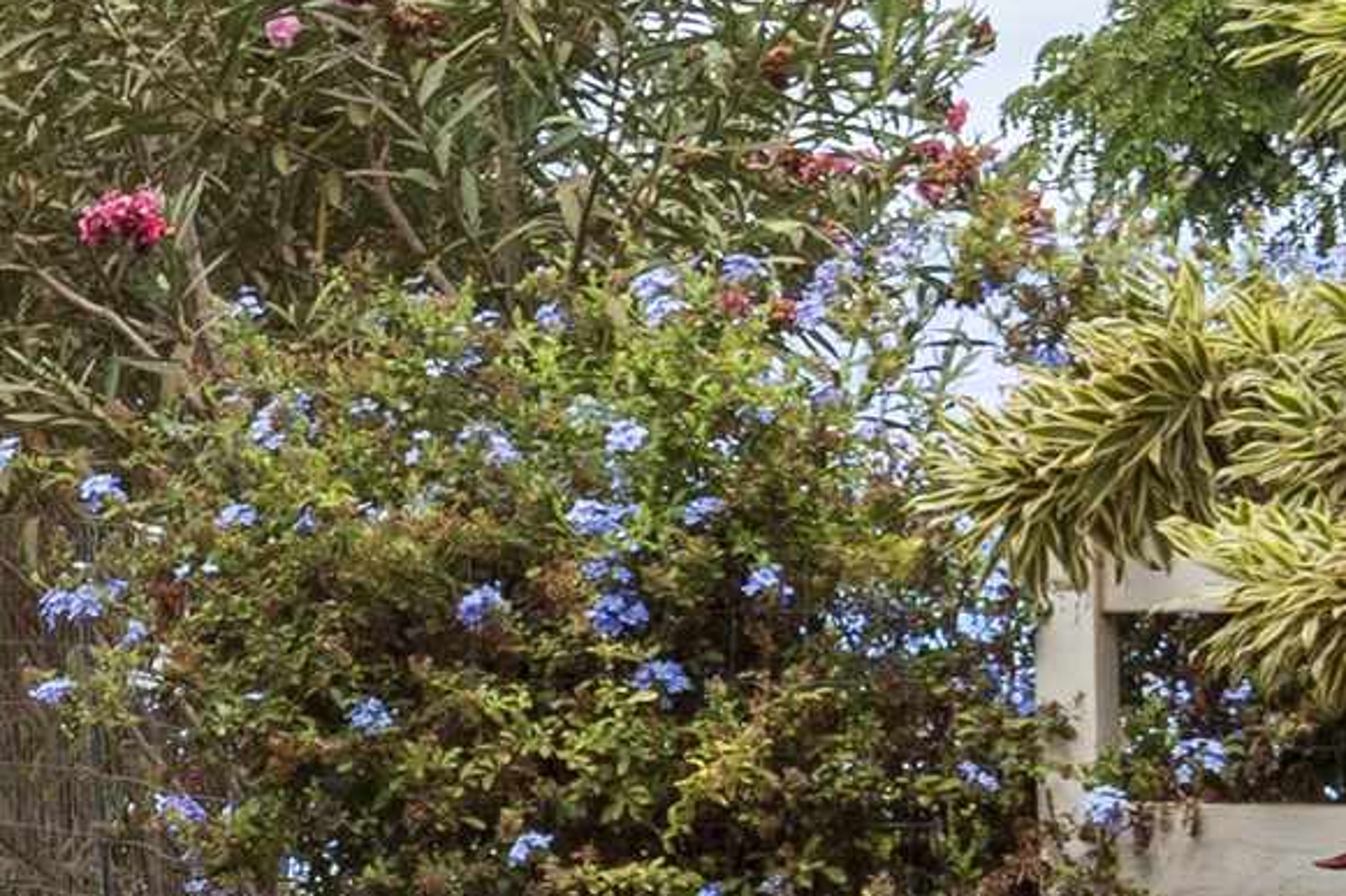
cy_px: 357
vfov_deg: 5.0
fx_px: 10278
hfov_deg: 7.1
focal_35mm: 275
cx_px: -1798
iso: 100
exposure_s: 1/320
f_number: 8
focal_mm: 35
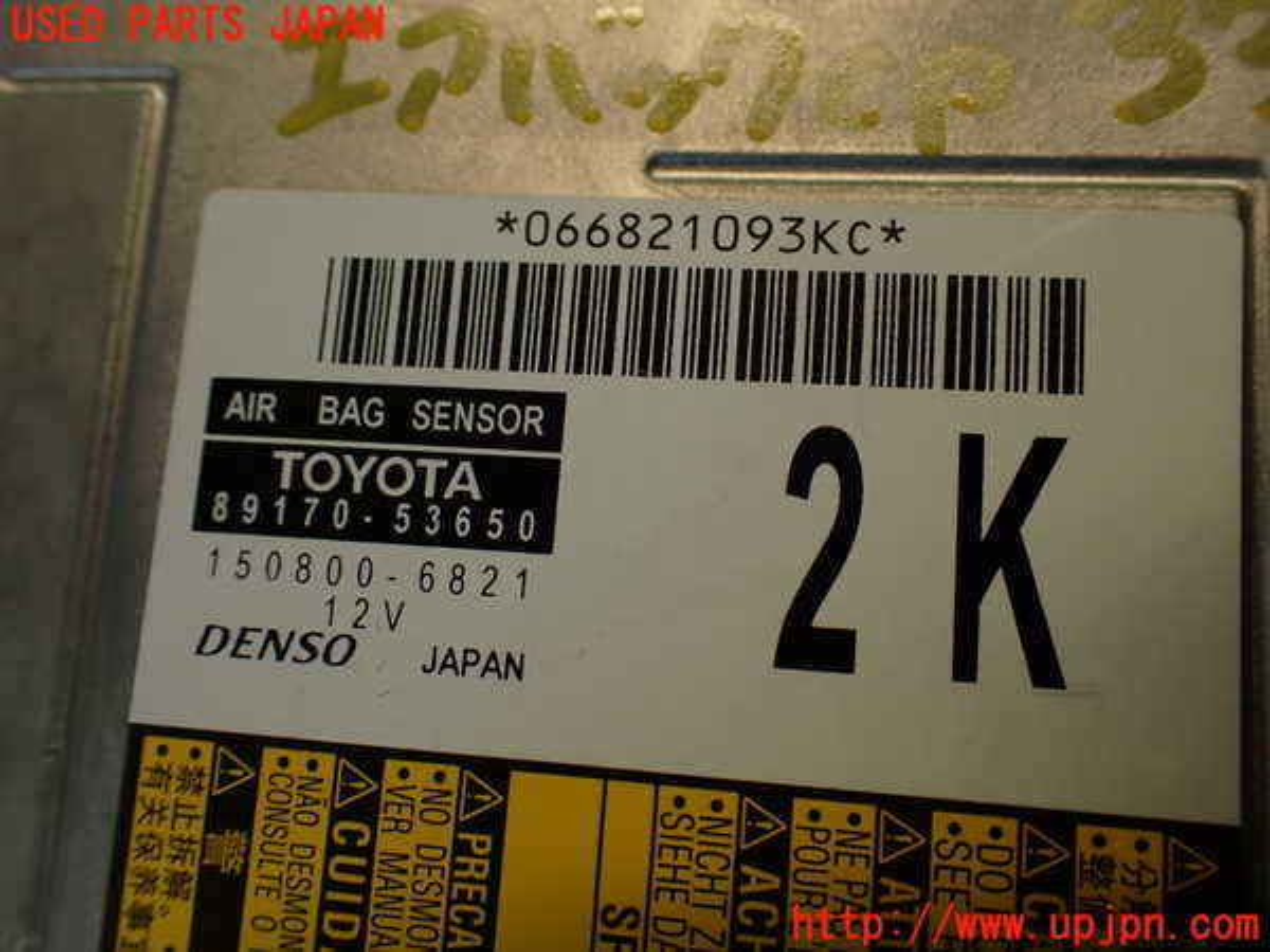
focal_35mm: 32
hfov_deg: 56.8
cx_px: 635
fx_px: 1174
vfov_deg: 44.2
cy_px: 476
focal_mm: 5.79
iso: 100
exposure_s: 1/60
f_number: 2.4
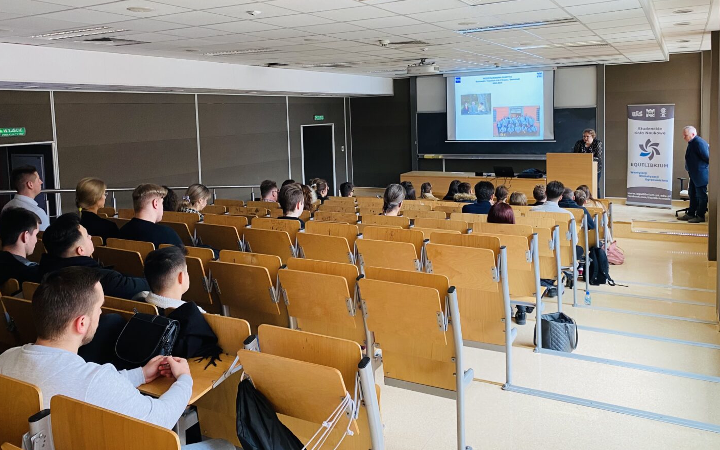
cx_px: 345
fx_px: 589
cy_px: 160
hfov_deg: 62.9
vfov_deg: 41.4
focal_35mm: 30
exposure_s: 1/60
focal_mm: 4.25
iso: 160
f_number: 1.8
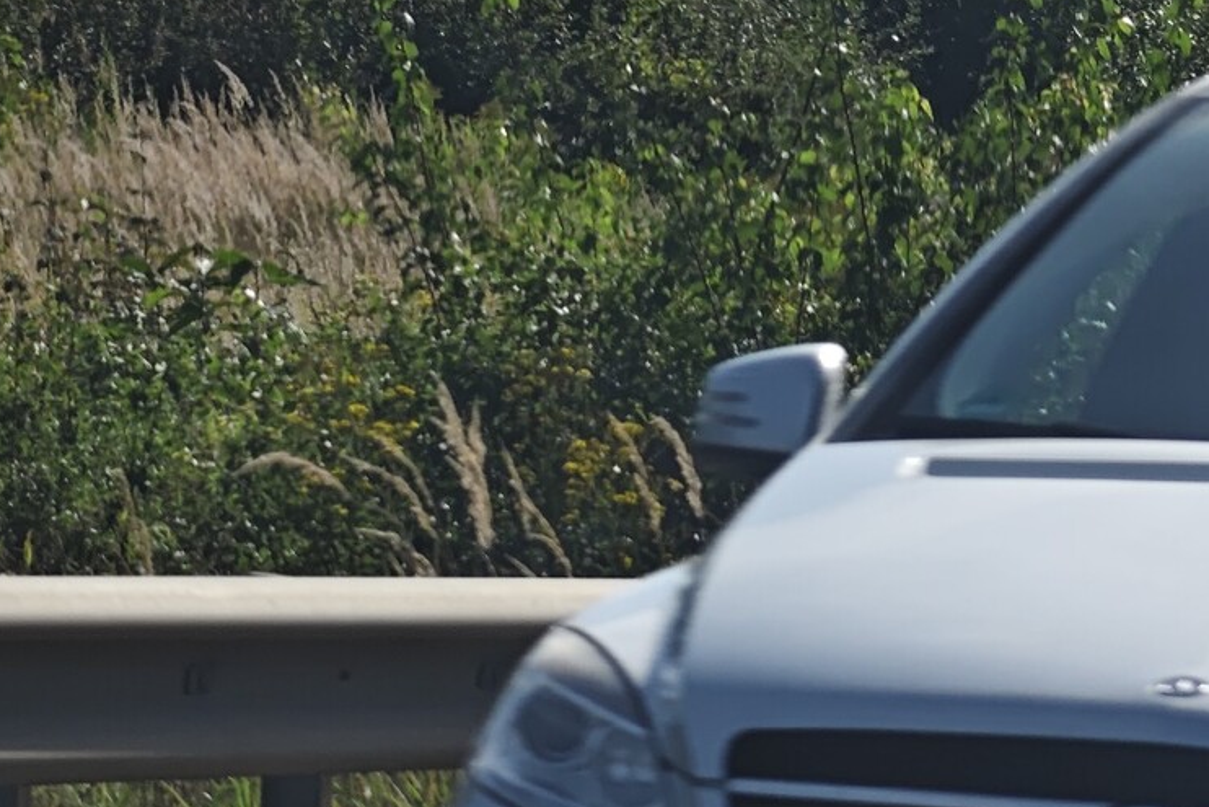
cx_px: 1511
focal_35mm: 244
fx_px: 8195
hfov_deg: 8.3
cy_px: 531
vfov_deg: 5.6
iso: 50
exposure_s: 1/518
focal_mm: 22.5
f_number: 2.3
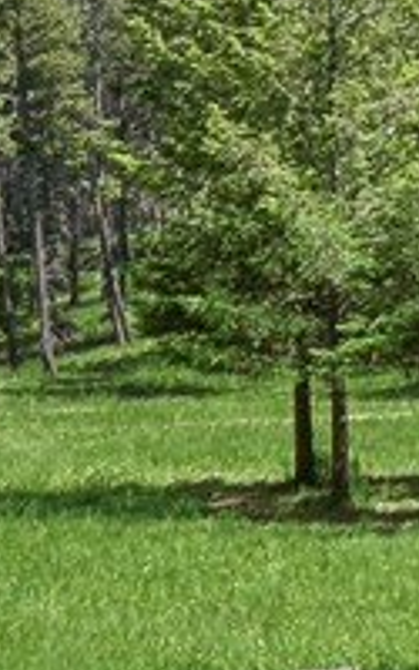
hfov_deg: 7.4
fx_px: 3033
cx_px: 965
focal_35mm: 166
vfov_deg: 12.6
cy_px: 496
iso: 100
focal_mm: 10
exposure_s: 1/500
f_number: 6.3
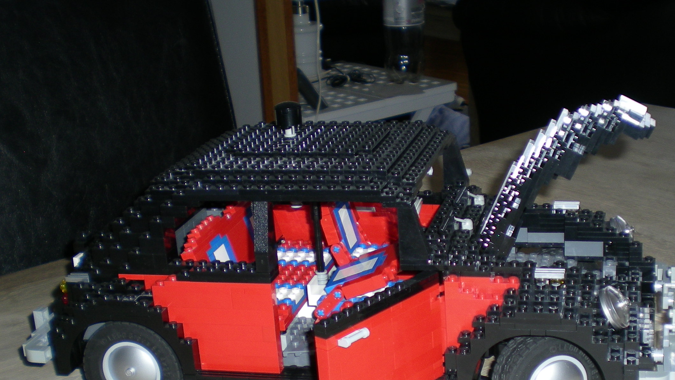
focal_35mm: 60
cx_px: 387
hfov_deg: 34.8
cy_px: 262
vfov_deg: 20.0
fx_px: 1074
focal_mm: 6.3
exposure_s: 1/60
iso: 50
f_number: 3.1
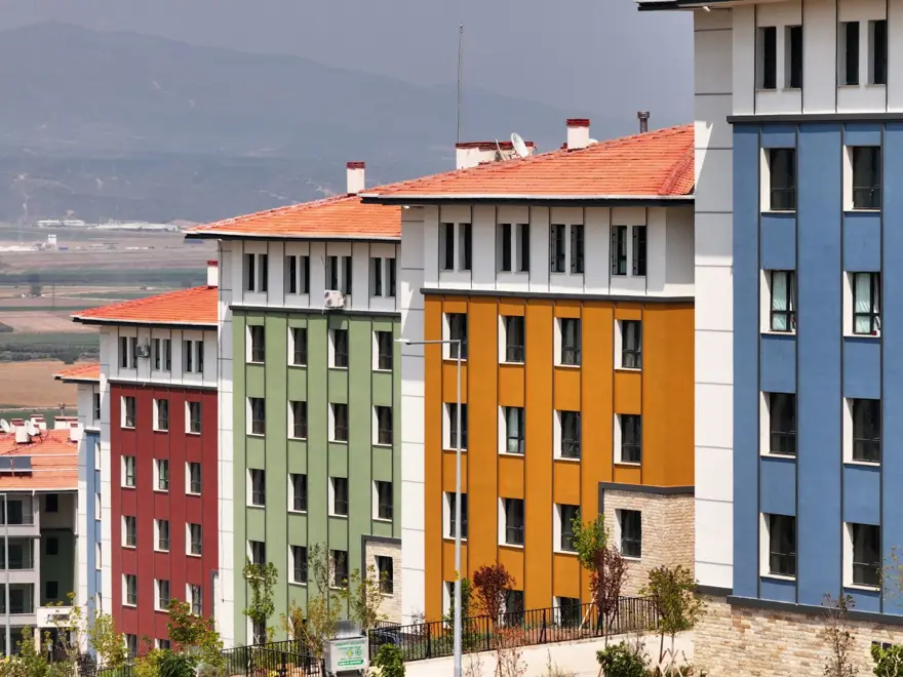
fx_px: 4330
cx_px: 452
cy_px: 338
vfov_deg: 8.9
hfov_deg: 11.9
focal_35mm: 166
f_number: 3.4
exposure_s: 1/1000
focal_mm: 30.71
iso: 100
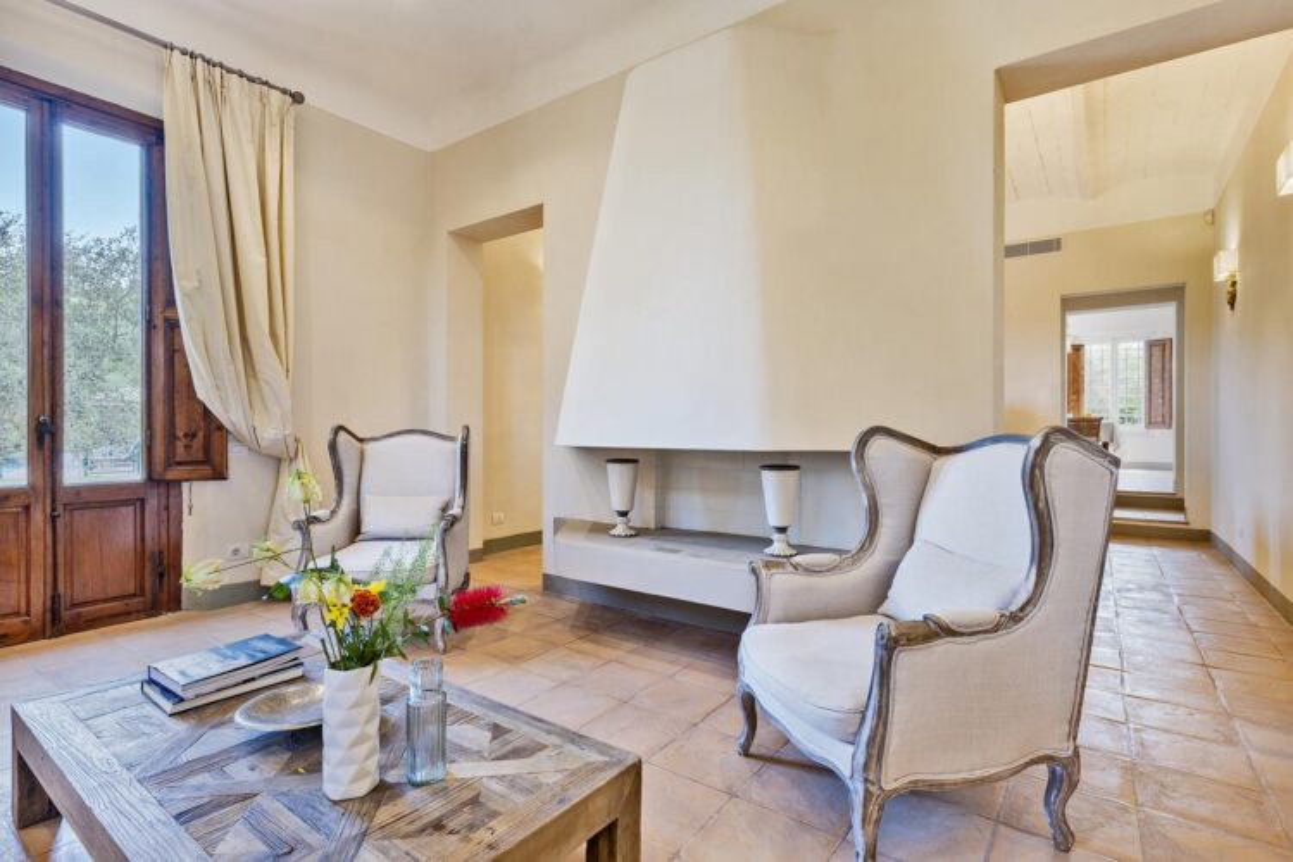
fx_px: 611
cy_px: 431
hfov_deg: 93.3
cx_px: 646
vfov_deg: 70.4
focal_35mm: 17
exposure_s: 1.3
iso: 200
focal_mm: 17
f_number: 10
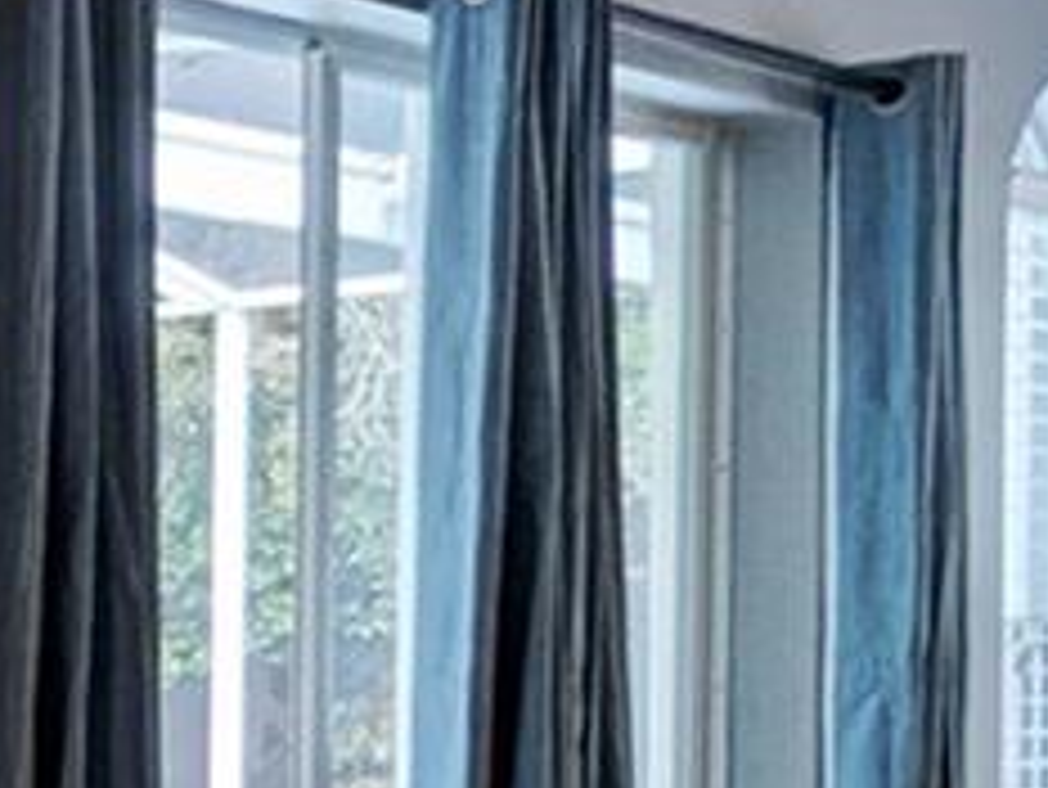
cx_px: -1498
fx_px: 2696
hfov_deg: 14.3
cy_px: 765
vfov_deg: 16.3
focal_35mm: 89
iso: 62
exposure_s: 1/60
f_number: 2.2
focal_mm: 1.95
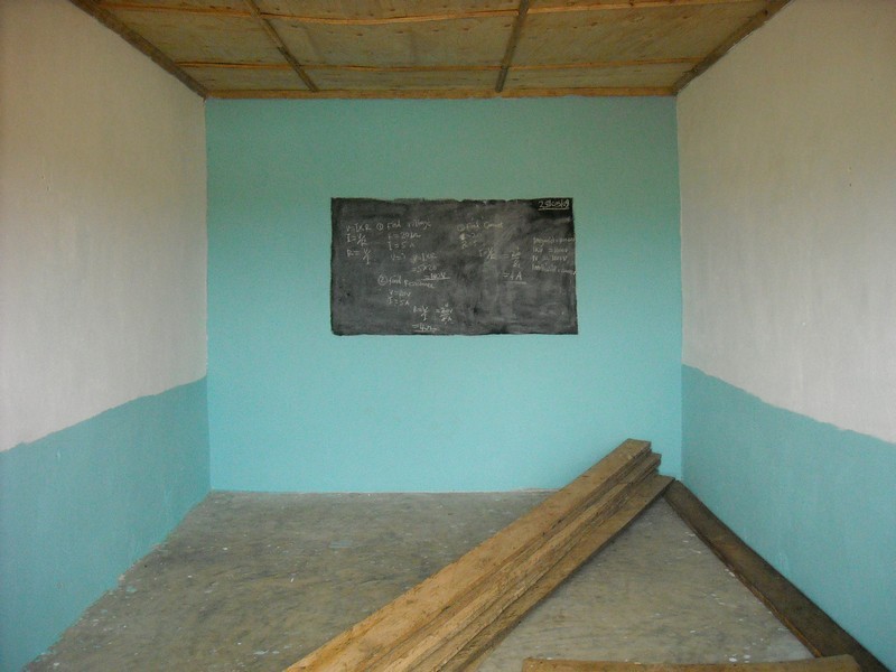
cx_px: 448
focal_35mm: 35
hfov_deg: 52.6
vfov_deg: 40.7
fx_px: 906
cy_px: 336
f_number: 2.8
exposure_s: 1/168
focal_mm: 5.7
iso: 565
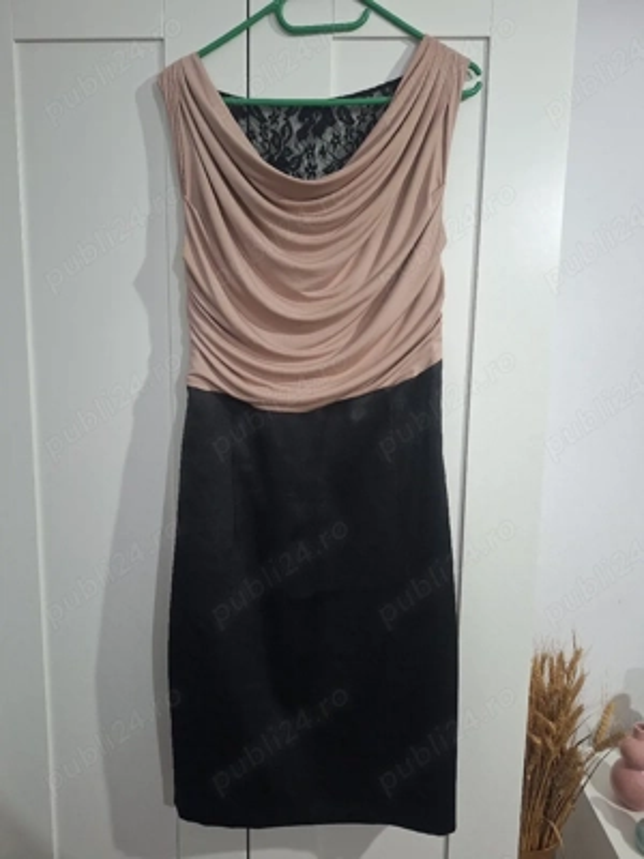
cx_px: 322
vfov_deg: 73.9
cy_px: 430
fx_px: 571
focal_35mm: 23
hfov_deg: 58.9
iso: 250
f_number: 1.8
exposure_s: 1/30
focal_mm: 5.54
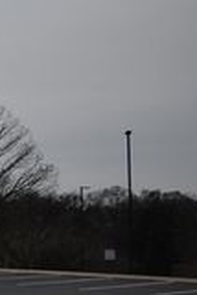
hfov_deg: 10.1
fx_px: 885
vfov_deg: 18.8
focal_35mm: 108
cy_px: 209
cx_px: -352
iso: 400
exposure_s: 1/250
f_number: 3.5
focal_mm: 18
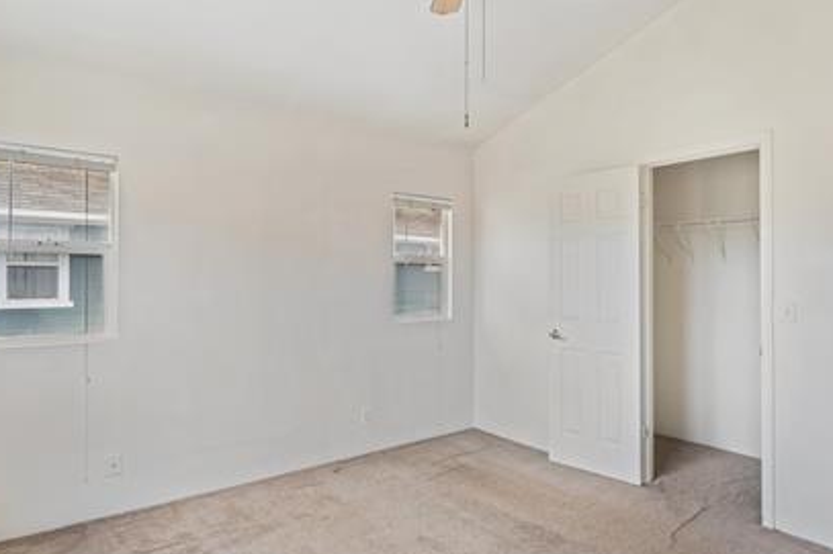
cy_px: 268
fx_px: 509
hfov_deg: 77.8
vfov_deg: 57.2
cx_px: 497
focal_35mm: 22
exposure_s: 1/2.5
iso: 400
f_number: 9
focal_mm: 14
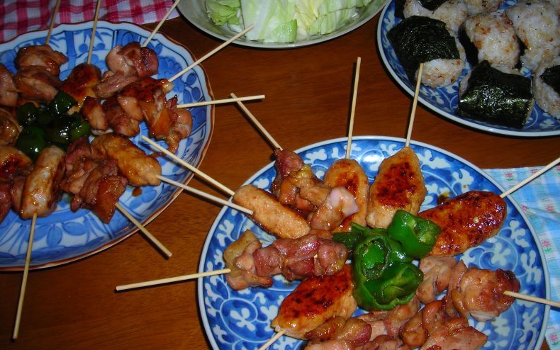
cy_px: 149
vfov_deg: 29.2
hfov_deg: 45.3
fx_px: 672
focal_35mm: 44
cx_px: 282
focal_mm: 6.8
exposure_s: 1/60.1
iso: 50
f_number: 3.3
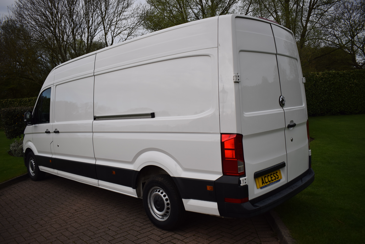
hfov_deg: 61.9
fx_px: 304
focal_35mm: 30
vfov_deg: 43.7
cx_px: 182
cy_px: 122
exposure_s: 1/1000
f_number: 3.5
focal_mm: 20
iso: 100
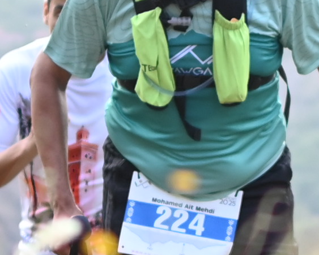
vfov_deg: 4.5
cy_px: 74
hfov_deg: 5.7
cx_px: 209
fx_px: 3221
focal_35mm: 341
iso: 250
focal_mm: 35
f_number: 1.8
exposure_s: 1/1000
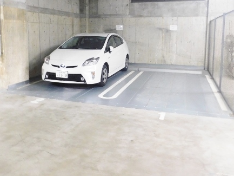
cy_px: 61
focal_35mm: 34
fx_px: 230
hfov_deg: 53.9
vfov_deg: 41.3
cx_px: 109
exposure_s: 1/8
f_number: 3
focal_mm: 4
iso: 400
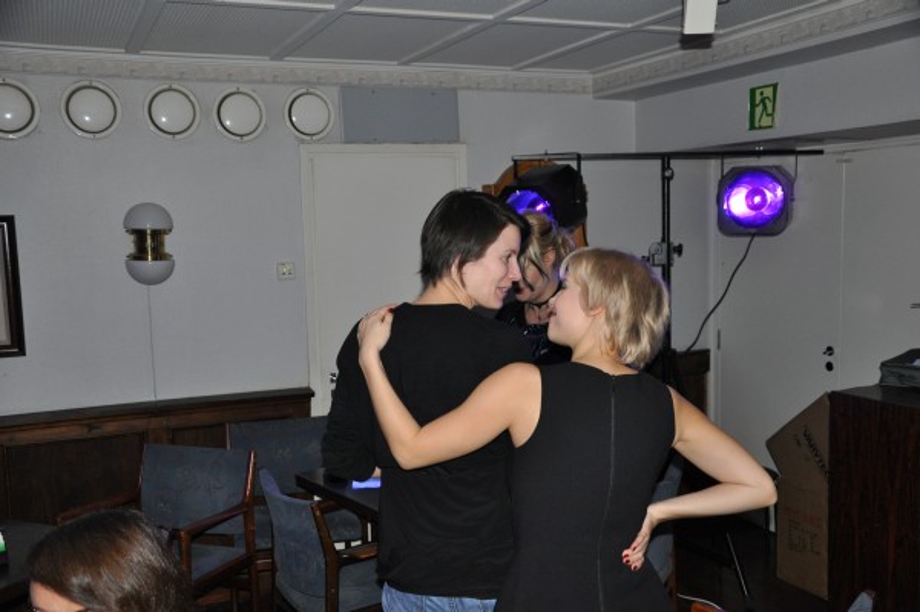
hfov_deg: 51.3
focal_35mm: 38
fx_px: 958
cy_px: 306
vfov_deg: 35.4
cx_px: 460
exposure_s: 1/60
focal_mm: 25
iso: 800
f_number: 4
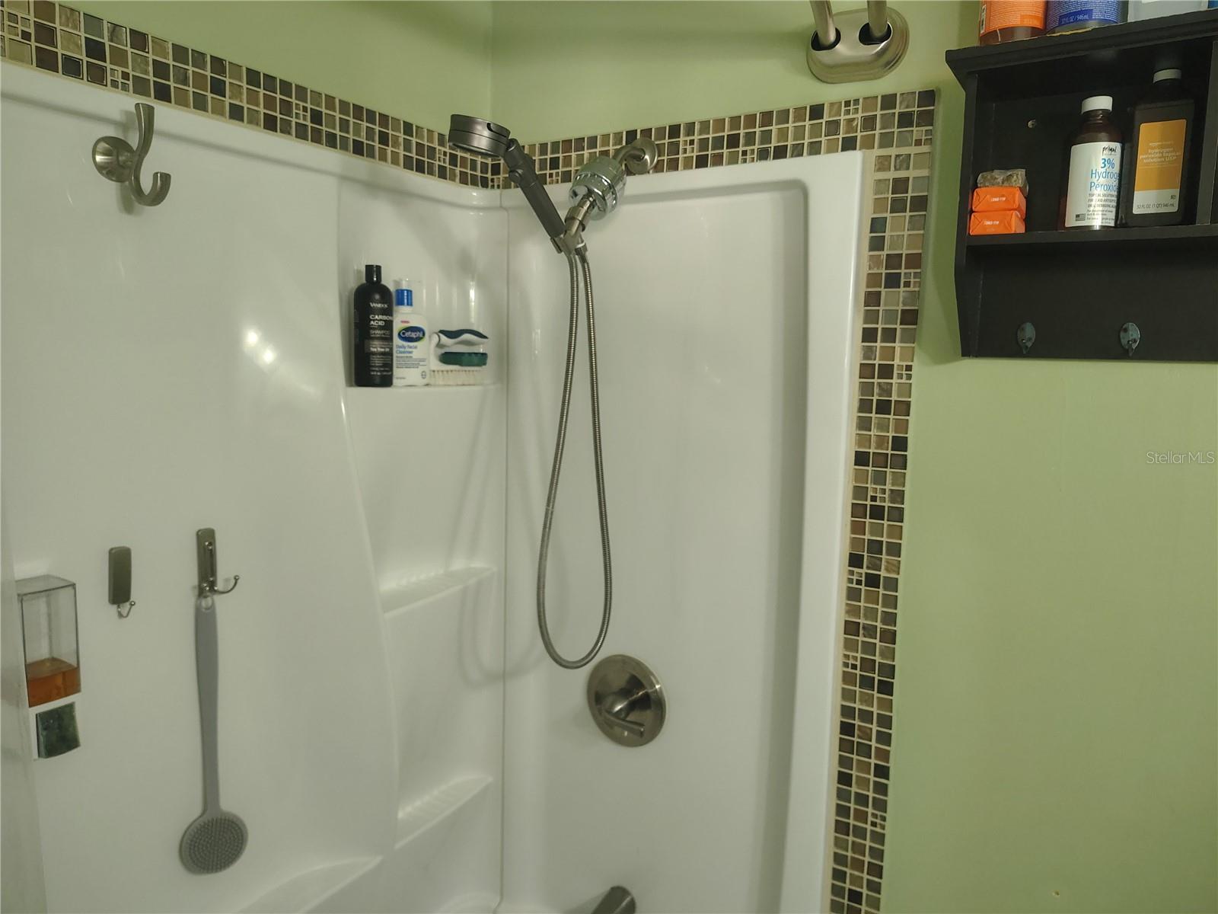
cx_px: 609
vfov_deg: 56.8
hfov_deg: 71.6
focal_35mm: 24
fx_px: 844
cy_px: 457
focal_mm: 5.56
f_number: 1.8
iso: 767
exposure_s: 1/60
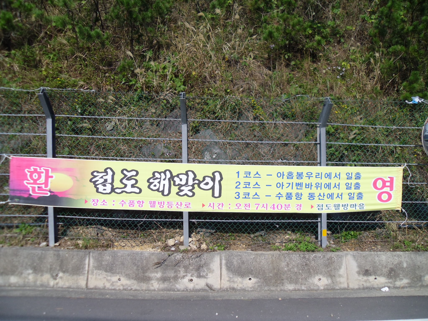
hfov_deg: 58.4
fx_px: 383
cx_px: 214
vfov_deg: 45.4
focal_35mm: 31
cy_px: 160
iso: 80
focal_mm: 5.6
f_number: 9.5
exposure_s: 1/152
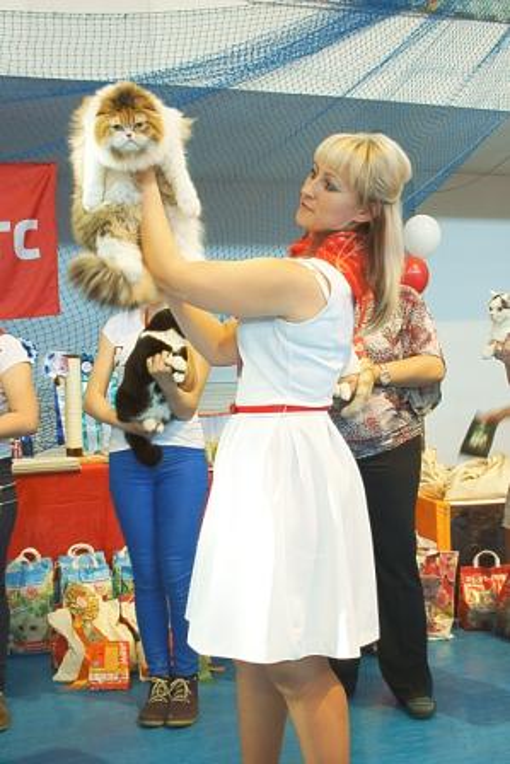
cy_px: 382
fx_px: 892
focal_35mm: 42
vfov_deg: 46.4
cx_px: 255
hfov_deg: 31.9
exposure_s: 1/15
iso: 400
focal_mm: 28
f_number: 5.6
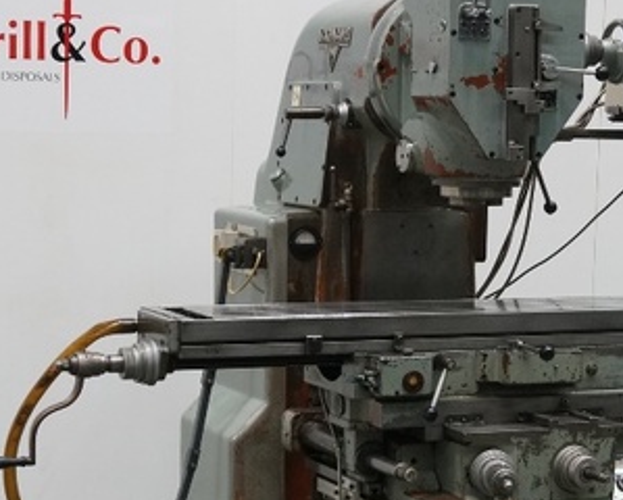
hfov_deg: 17.1
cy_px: 344
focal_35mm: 112
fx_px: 2070
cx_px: 398
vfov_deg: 13.7
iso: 1250
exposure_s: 1/60
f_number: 5
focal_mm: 33
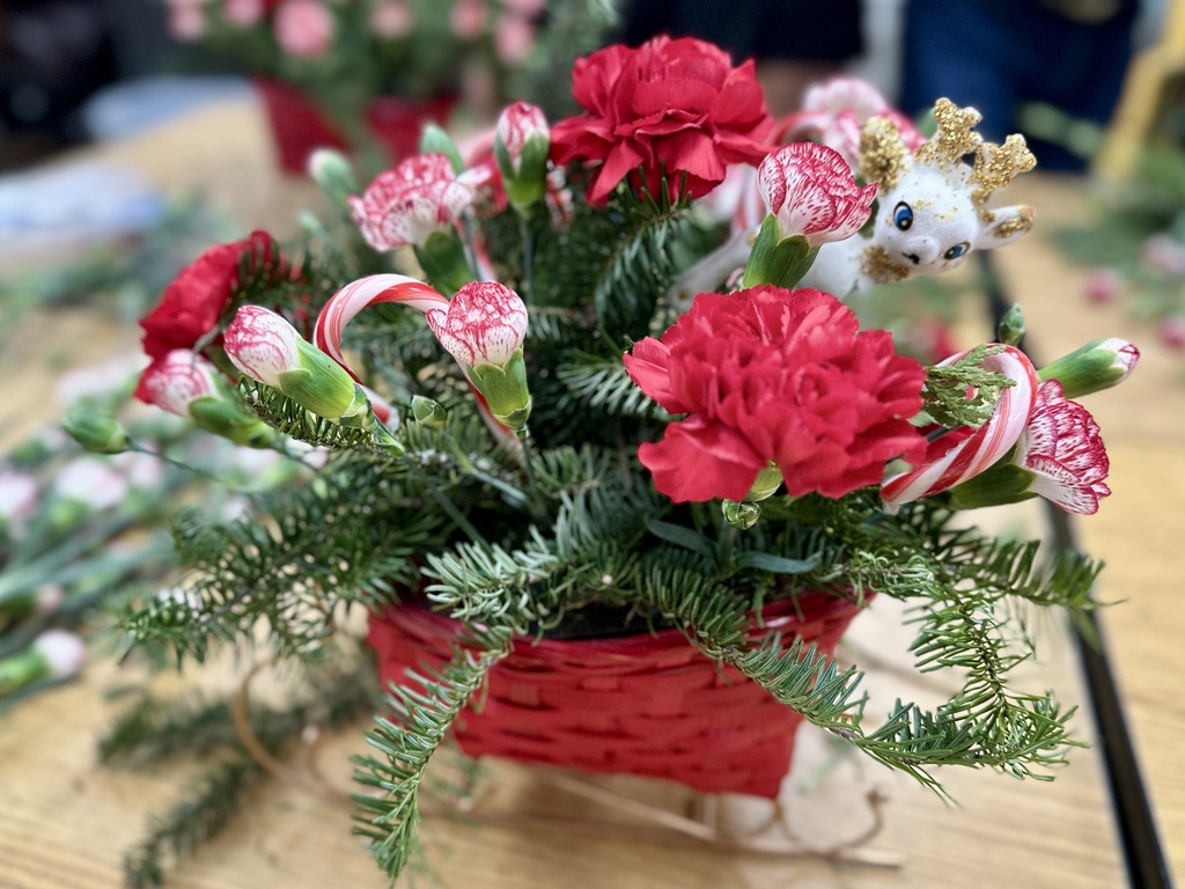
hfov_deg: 71.6
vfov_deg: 56.8
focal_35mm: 24
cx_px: 592
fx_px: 822
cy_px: 444
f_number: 1.78
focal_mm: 6.86
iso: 250
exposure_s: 1/60
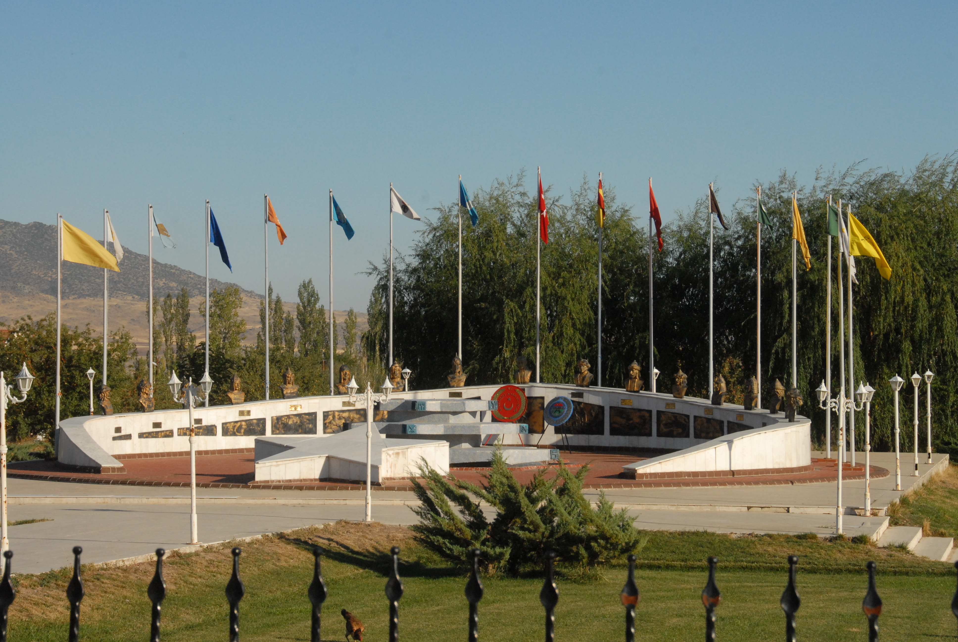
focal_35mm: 93
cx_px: 479
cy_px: 321
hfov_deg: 21.9
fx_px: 2478
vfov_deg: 14.7
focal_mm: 62
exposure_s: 1/640
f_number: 13
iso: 640
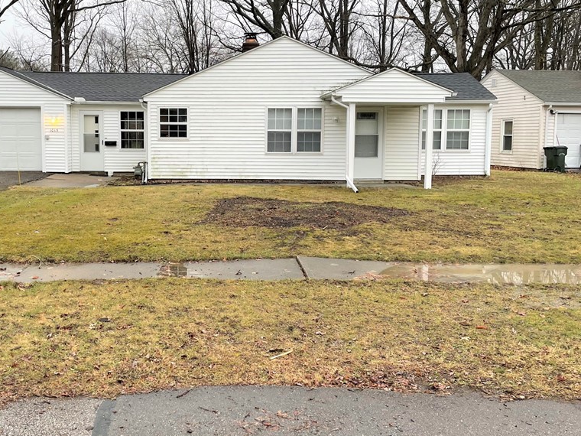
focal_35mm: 35
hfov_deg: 51.8
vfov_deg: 40.6
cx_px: 201
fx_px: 587
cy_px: 189
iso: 40
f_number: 1.6
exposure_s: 1/121
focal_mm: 4.2
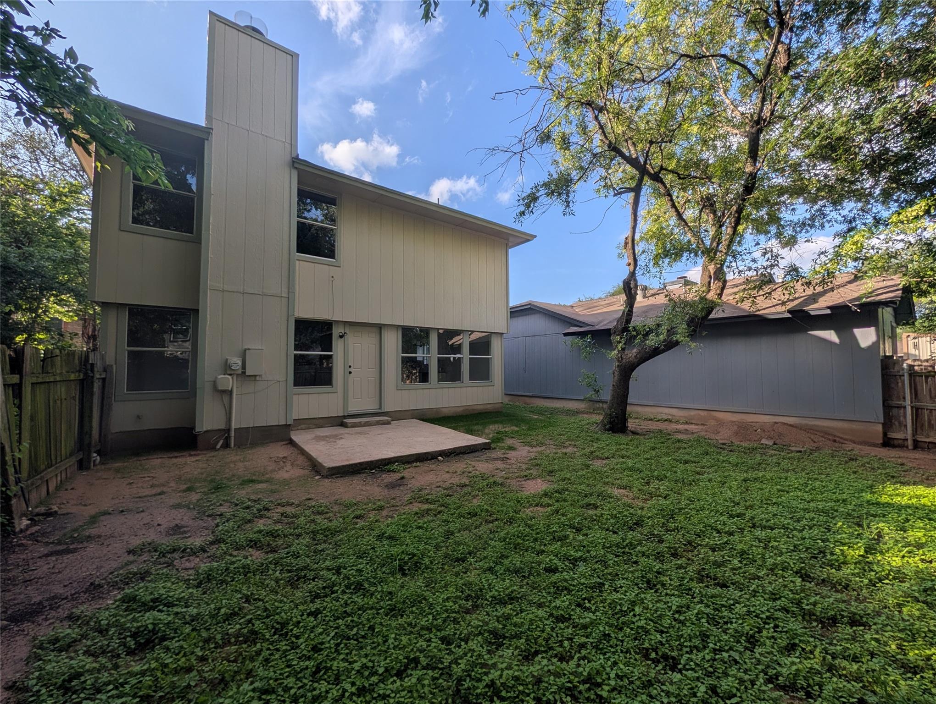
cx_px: 468
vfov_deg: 94.6
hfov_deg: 110.5
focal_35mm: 12
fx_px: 325
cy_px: 352
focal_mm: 2.02
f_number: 1.7
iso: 57
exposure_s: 1/2252
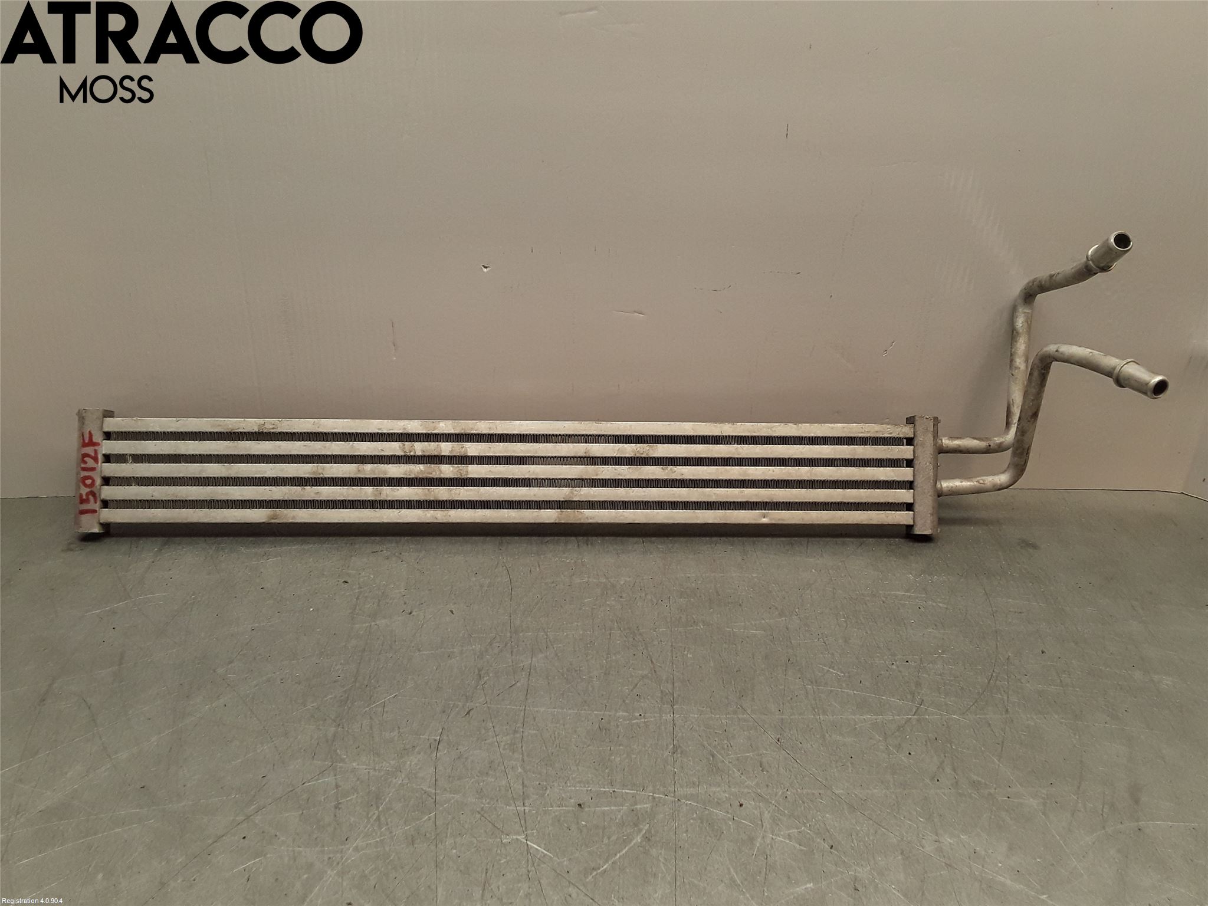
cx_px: 604
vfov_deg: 49.7
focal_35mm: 28
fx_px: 977
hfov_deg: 63.4
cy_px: 453
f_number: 1.9
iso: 40
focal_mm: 2.91
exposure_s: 1/111
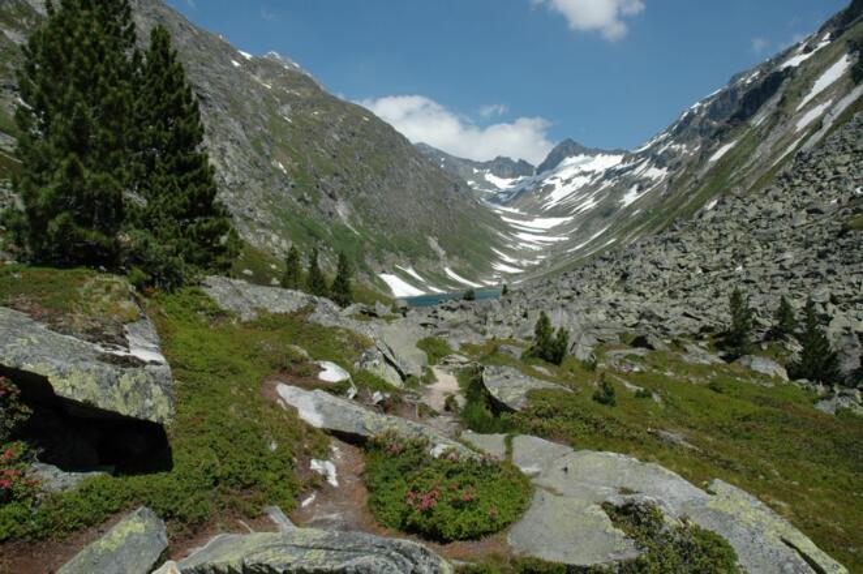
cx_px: 432
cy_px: 287
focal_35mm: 27
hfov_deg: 67.4
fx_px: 647
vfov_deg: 47.8
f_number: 10
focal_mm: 18
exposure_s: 1/400
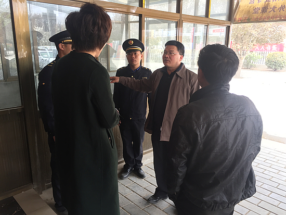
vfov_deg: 48.3
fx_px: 240
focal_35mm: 29
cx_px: 143
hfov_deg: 61.6
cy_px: 108
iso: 50
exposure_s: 1/100
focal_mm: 4.15
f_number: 2.2
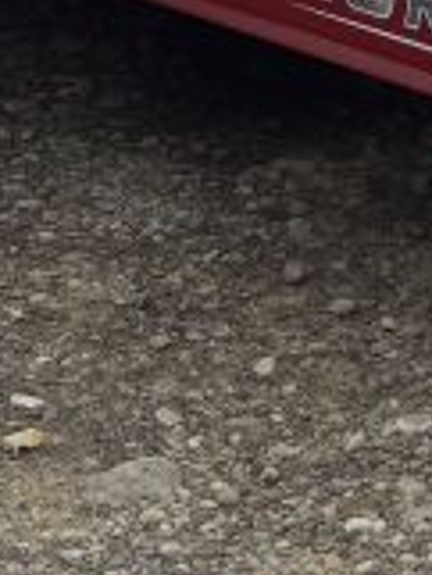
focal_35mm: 161
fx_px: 2675
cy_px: -739
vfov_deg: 10.7
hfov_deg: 9.1
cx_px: 568
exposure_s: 1/1178
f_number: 1.6
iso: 50
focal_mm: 5.96
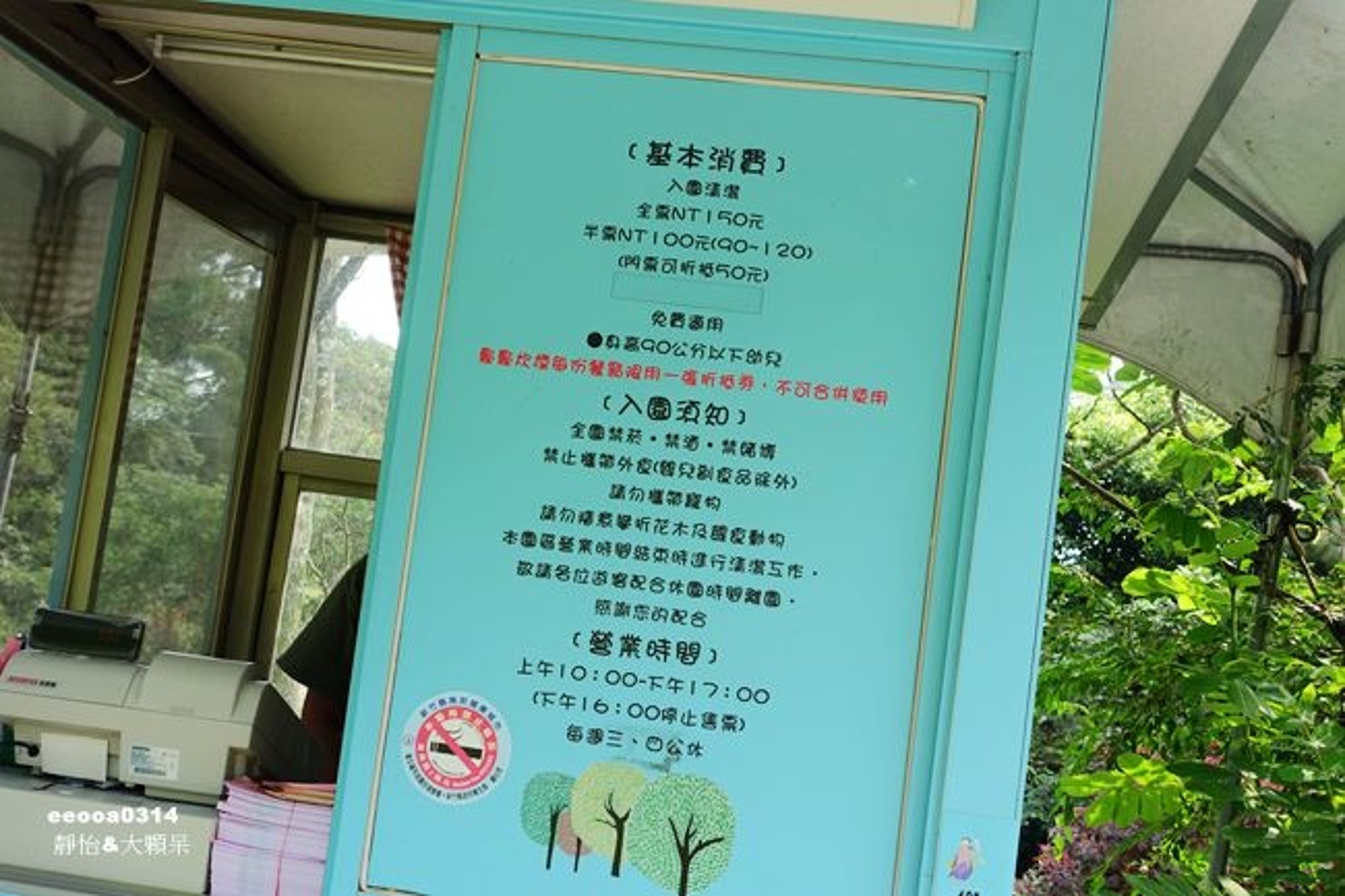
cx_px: 672
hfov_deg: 44.5
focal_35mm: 44
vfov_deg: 30.5
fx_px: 1643
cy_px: 448
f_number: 4
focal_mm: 16.17
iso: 125
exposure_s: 1/125
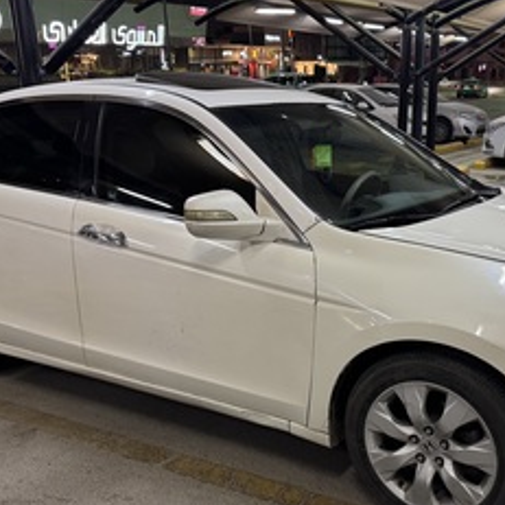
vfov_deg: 39.7
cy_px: 320
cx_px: 351
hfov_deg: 39.4
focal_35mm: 42
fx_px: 693
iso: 320
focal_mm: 6.76
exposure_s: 1/60
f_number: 1.78
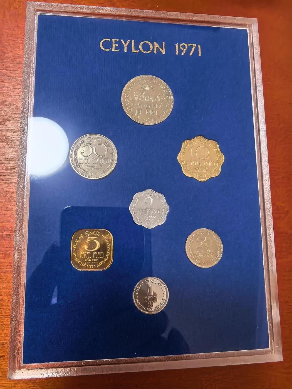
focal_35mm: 24
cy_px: 194
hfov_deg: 56.8
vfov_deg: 71.6
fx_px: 270
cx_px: 146
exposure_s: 1/33.3
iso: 125
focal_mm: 1.68
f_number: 2.2
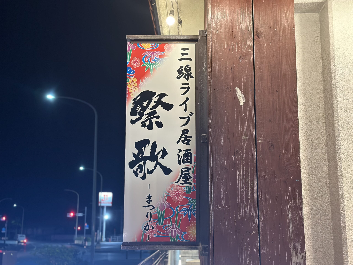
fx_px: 489
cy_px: 132
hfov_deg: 39.7
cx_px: 176
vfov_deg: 30.3
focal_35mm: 48
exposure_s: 1/40
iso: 250
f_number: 1.78
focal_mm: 6.86
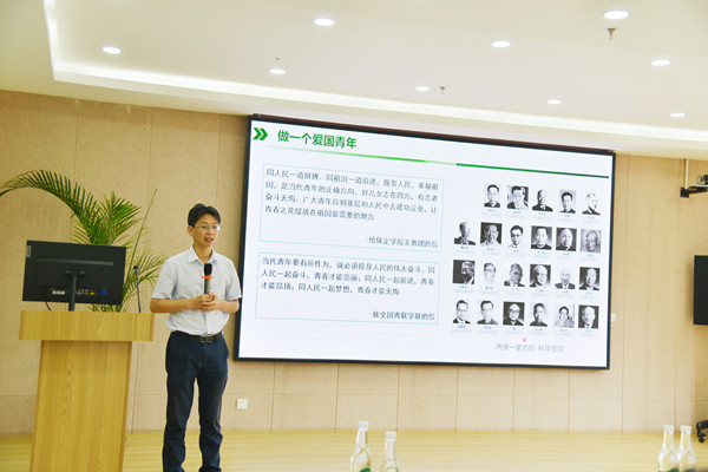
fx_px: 905
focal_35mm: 46
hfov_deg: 42.7
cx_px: 354
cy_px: 236
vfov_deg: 29.2
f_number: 4
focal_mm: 46
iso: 100
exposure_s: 1/40
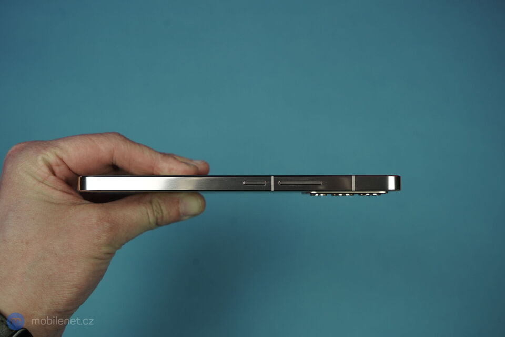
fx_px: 547
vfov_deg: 34.2
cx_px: 252
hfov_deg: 49.6
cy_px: 168
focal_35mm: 39
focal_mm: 39
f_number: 6.3
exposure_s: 1/160
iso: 1000
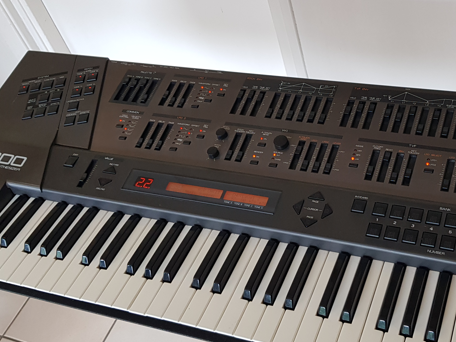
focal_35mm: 47
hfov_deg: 39.8
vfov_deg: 30.9
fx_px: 619
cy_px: 177
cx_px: 316
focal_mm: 4.2
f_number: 1.7
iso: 100
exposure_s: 1/50
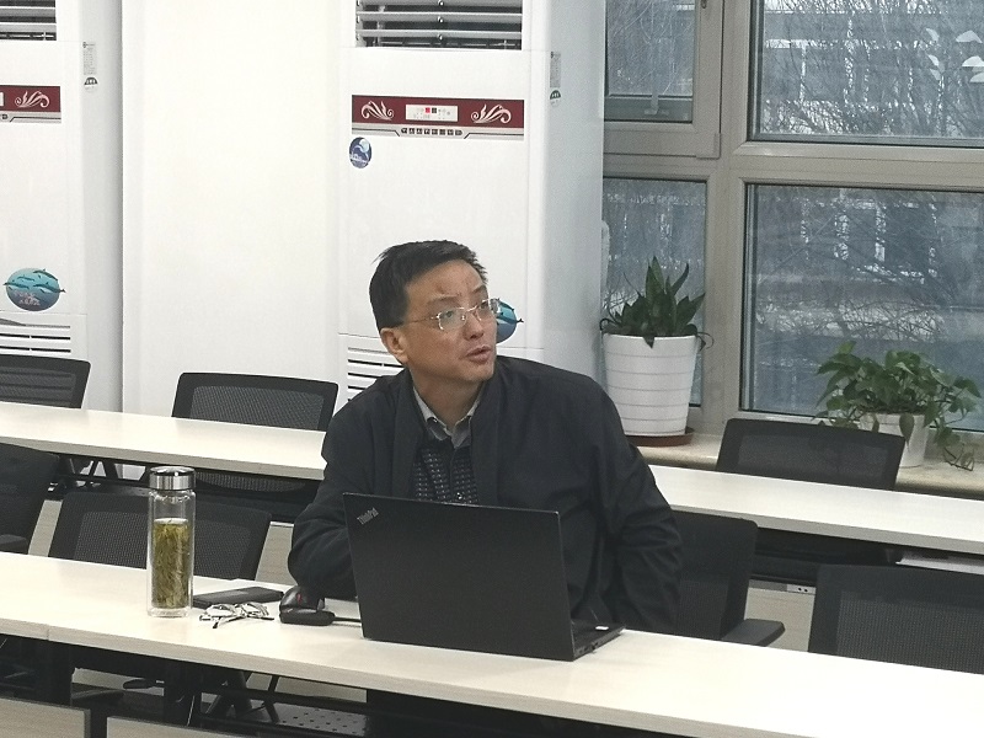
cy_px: 369
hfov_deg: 22.0
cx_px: 492
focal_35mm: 89
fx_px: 2530
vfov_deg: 16.6
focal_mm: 3.95
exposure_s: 1/50
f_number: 1.6
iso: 64
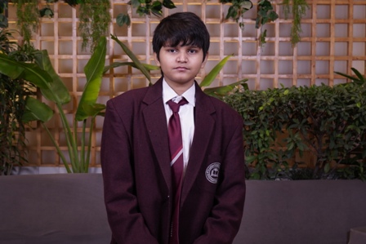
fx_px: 468
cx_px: 183
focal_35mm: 46
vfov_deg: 29.3
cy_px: 122
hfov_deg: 42.7
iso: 500
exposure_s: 1/125
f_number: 5
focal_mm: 31
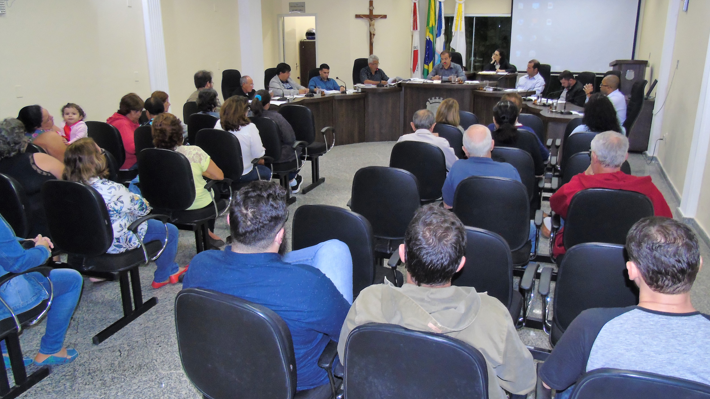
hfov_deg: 67.9
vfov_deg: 41.5
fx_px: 527
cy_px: 188
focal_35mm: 28
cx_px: 364
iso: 320
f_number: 3.4
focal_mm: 4.4
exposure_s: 1/30
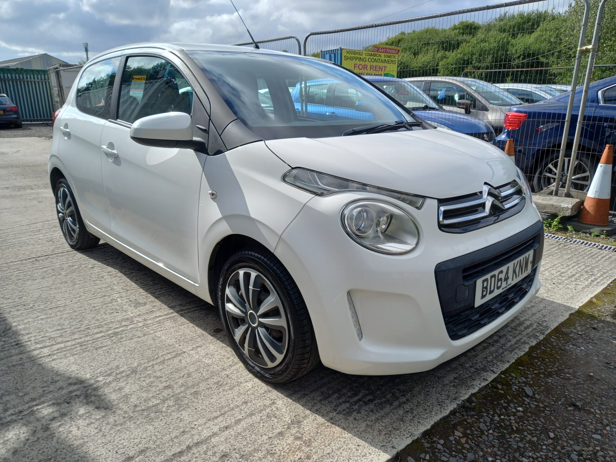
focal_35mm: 25
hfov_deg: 69.4
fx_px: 445
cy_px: 231
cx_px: 308
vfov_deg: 54.9
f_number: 2
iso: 25
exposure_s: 1/698
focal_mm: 4.6
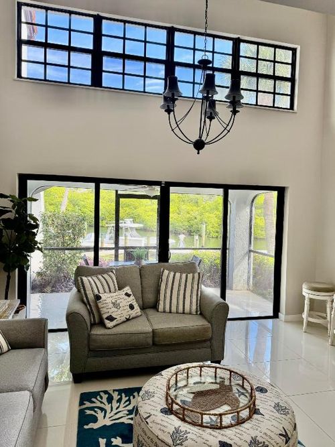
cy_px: 224
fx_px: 310
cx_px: 168
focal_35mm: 24
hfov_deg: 56.8
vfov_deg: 71.6
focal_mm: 6.76
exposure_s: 1/121
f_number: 1.78
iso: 80
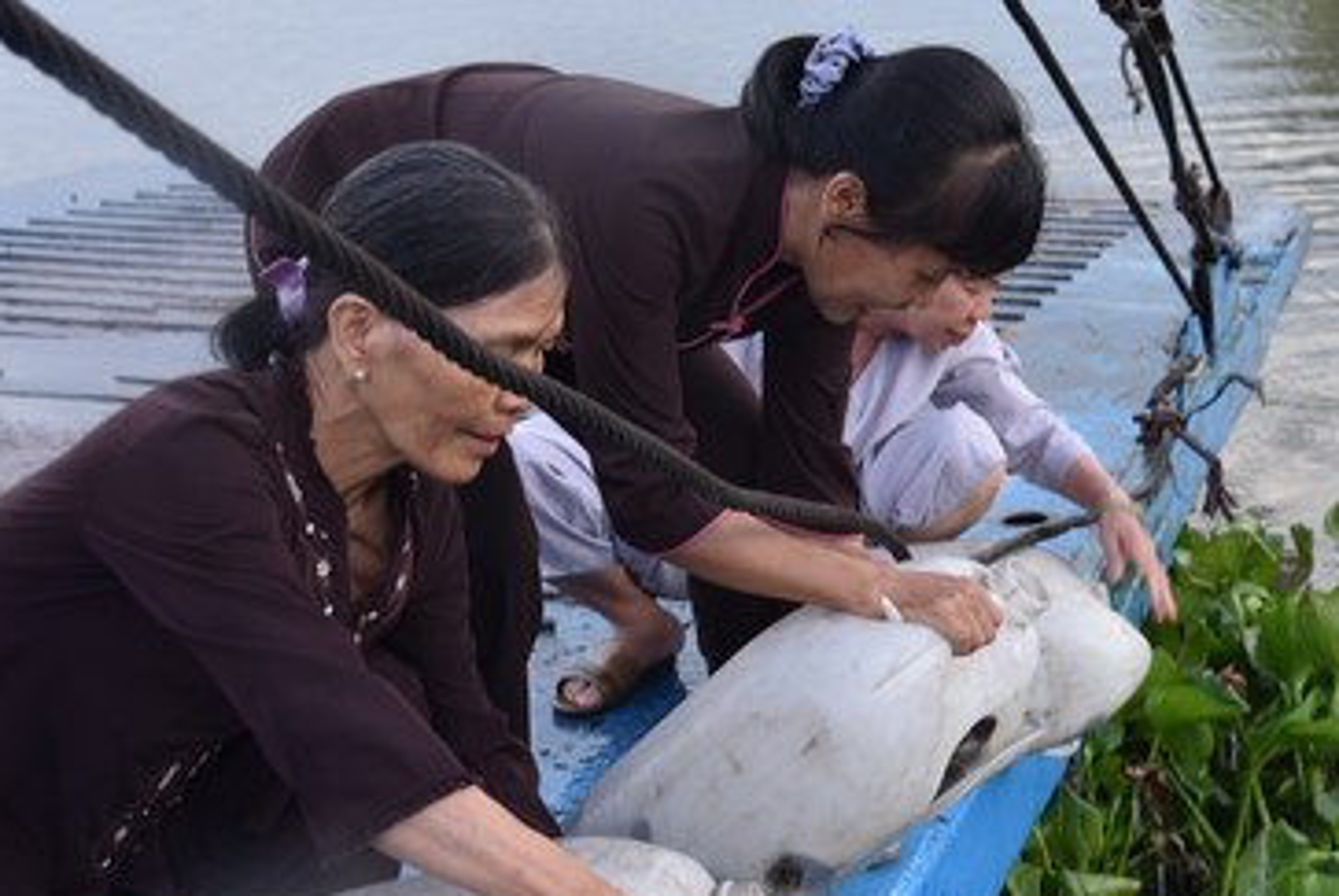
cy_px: 505
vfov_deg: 20.1
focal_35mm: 68
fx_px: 2532
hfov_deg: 29.1
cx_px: 1037
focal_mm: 38
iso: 400
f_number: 5.6
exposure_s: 1/125
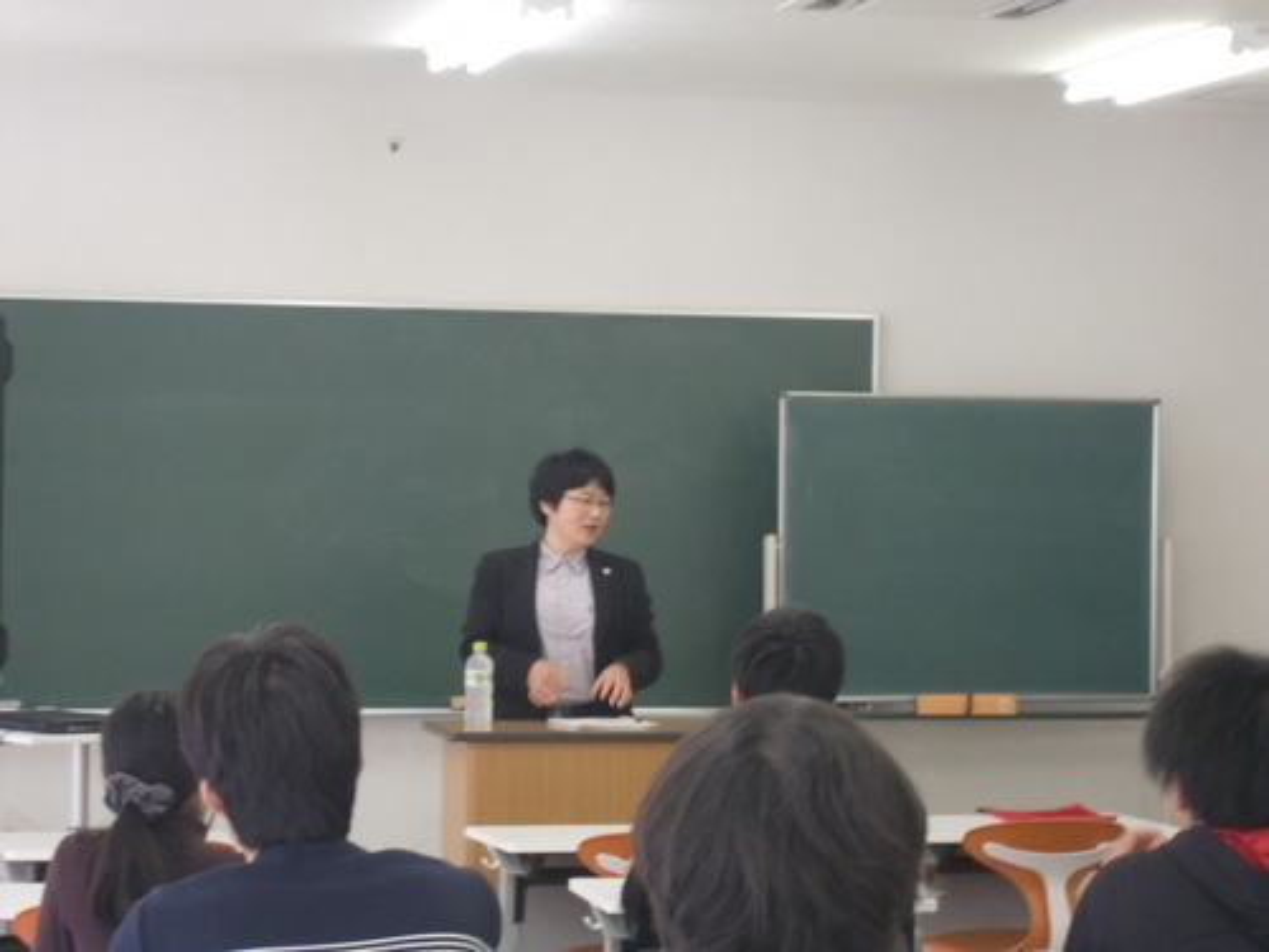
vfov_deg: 13.2
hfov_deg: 17.6
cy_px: 476
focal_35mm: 112
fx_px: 4106
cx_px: 634
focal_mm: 19.6
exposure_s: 1/40
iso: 400
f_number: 5.8
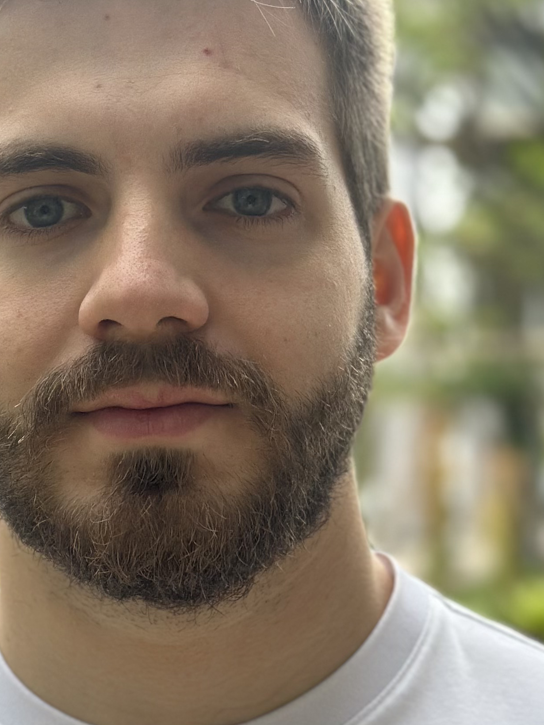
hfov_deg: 12.5
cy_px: 481
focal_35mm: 118
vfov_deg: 16.7
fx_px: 2473
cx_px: 147
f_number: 1.78
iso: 80
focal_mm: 6.86
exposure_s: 1/506
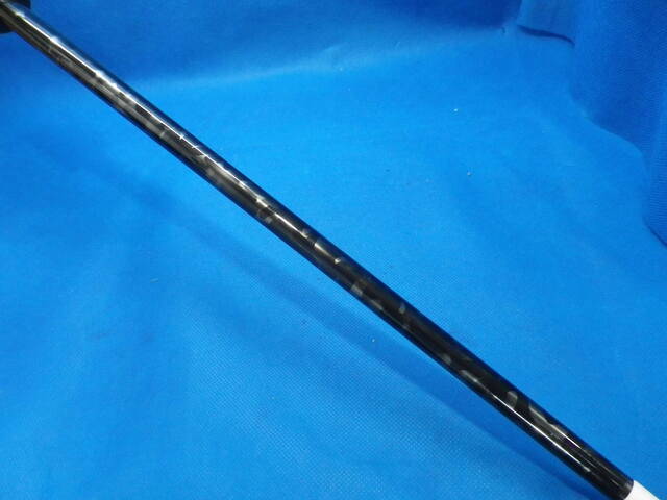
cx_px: 334
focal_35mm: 25
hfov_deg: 69.4
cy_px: 250
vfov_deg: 54.9
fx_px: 482
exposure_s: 1/30
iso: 400
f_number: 3.5
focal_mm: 4.5
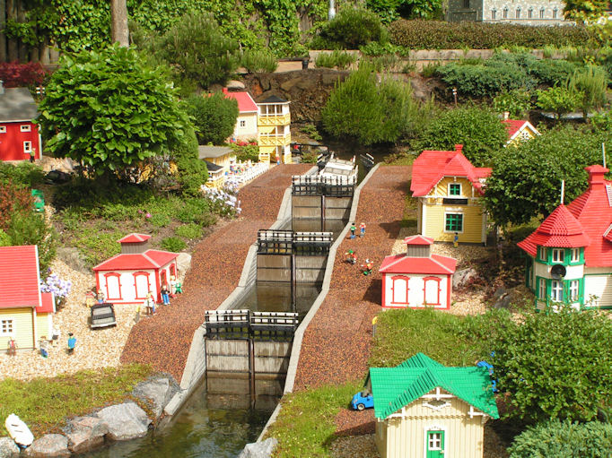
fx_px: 1184
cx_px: 306
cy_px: 229
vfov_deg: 21.9
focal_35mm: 67
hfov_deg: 29.0
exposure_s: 1/160
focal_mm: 11.1
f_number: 6.3
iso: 50
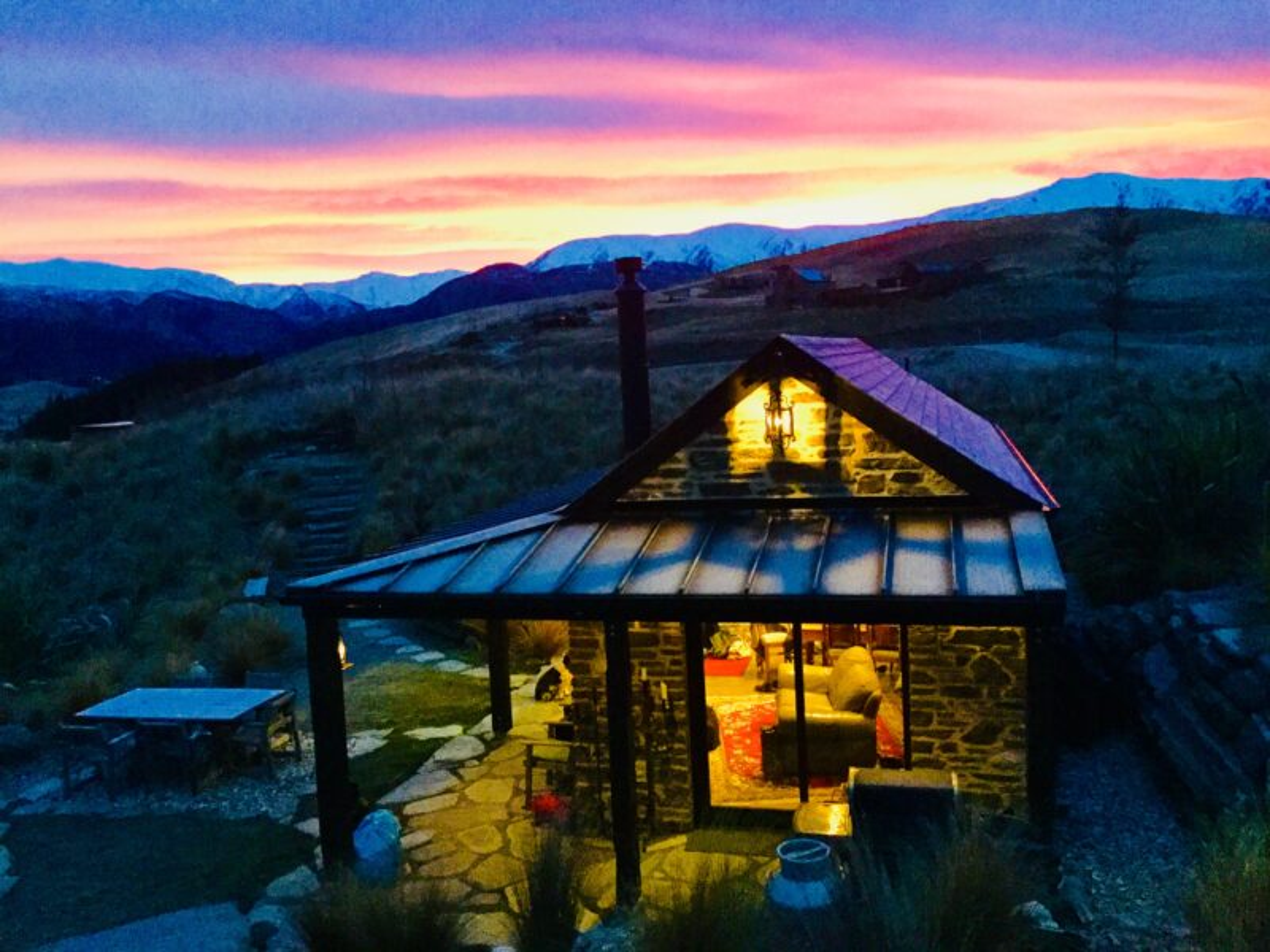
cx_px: 635
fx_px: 1137
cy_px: 476
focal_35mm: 31
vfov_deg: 45.4
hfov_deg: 58.4
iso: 320
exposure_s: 1/17
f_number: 2.4
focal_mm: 3.3
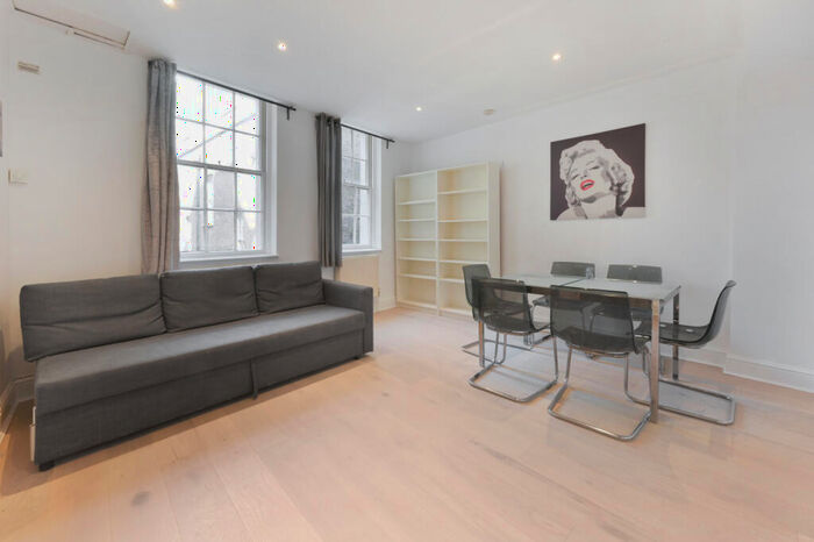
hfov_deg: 104.3
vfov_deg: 81.2
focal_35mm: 14
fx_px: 316
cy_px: 271
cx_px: 407
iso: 200
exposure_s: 1.6
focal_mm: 14
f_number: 16
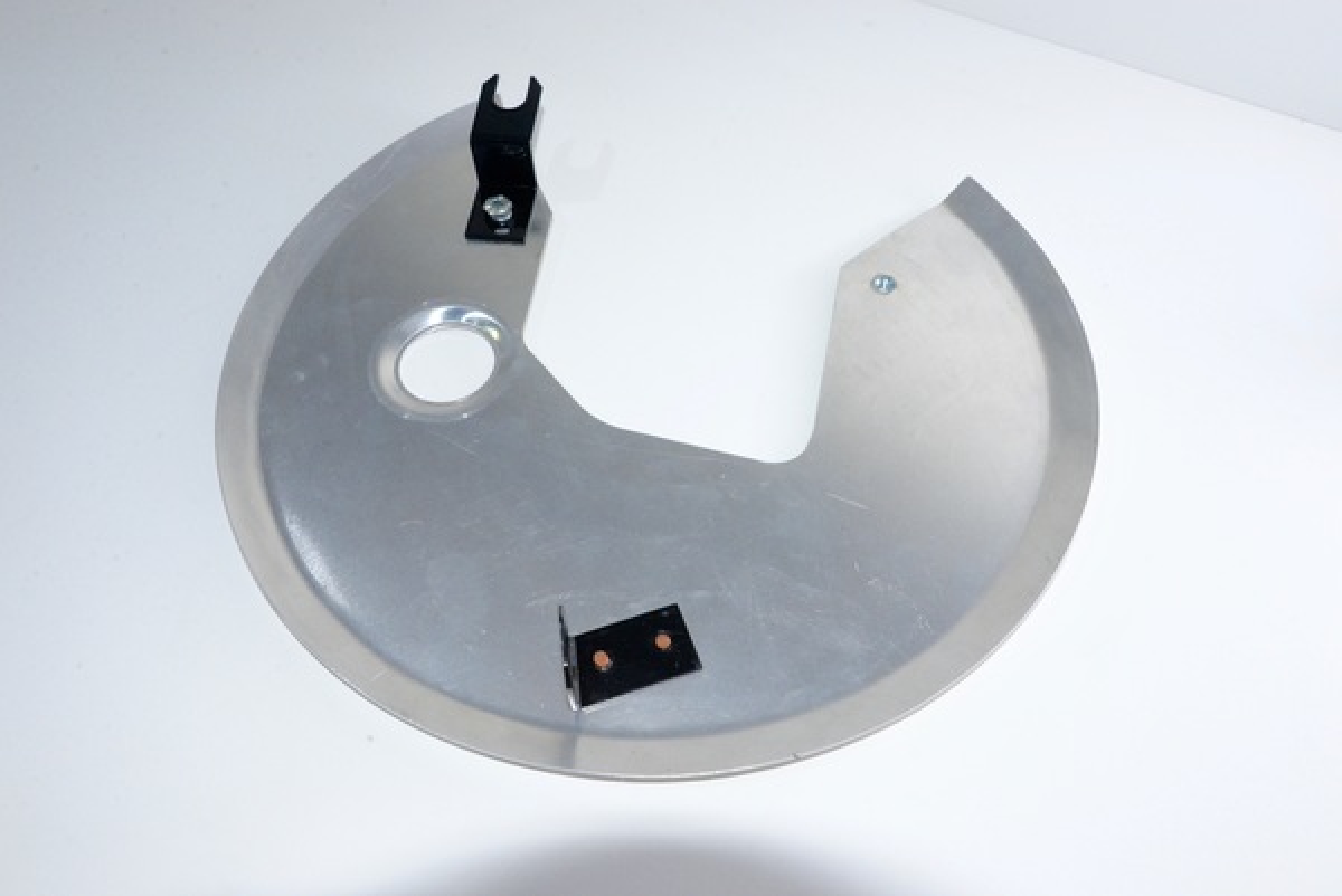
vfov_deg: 36.9
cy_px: 448
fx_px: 1343
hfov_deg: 53.1
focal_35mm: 36
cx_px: 671
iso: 1600
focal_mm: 36
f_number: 14
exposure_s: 1/250
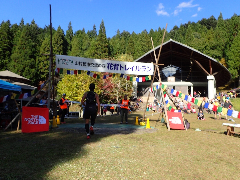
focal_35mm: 25
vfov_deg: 54.9
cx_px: 120
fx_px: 173
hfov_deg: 69.4
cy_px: 90
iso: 100
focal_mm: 4.5
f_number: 8
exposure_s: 1/125
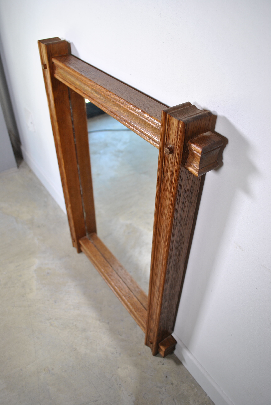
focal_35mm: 27
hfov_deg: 48.0
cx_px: 136
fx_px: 304
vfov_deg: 67.3
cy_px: 202
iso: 200
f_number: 4
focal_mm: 18
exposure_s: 1/80
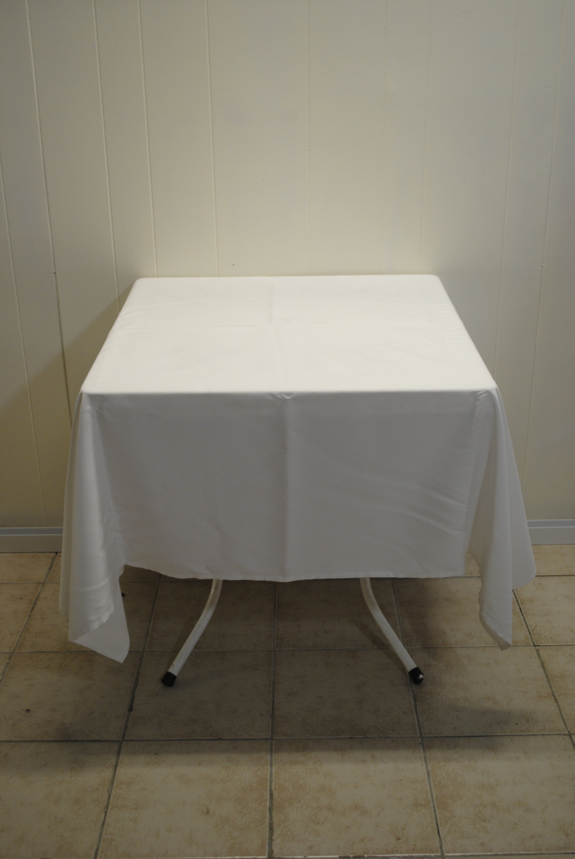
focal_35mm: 39
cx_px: 288
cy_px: 430
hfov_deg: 34.3
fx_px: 932
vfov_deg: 49.5
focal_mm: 26
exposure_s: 1/40
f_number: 4.2
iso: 400
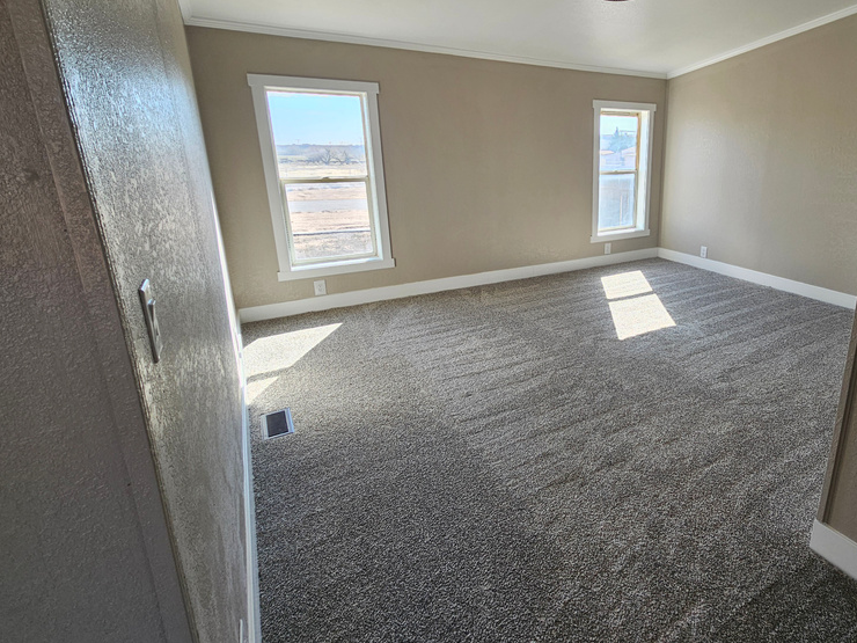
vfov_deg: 71.1
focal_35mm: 18
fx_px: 446
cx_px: 564
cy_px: 268
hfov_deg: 85.0
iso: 50
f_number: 2.2
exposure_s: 1/147
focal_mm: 2.2
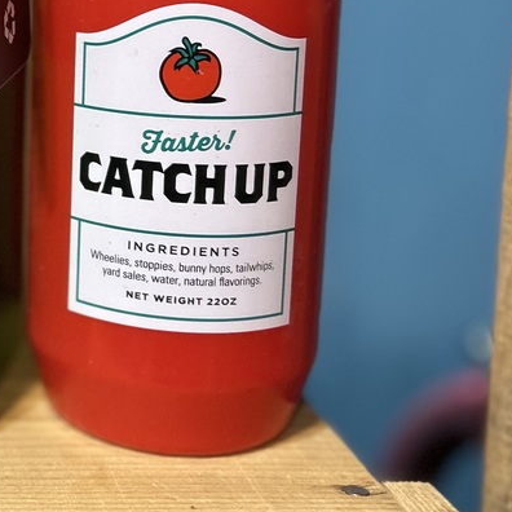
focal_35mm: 79
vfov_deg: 21.4
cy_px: 54
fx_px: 1322
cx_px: -172
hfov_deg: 19.9
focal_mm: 5.7
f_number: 1.5
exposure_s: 1/50
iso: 125
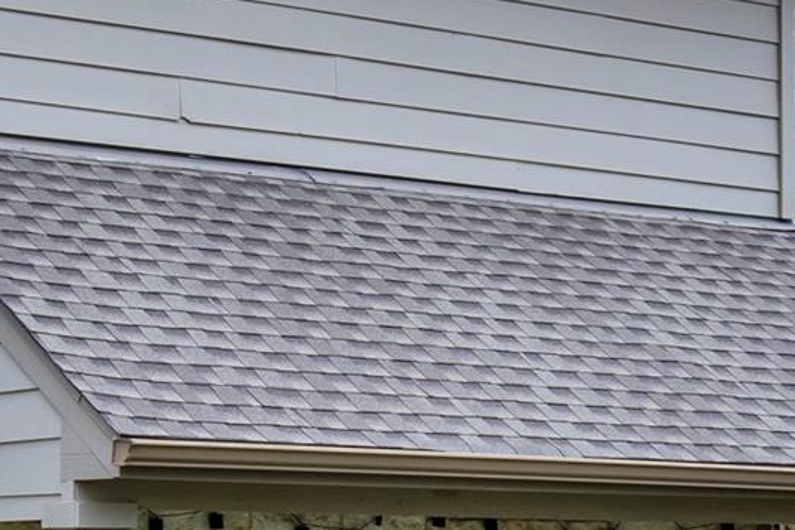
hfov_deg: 15.2
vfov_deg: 10.1
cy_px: 430
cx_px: 412
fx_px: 2981
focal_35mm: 135
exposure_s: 1/400
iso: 100
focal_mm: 35
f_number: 7.1
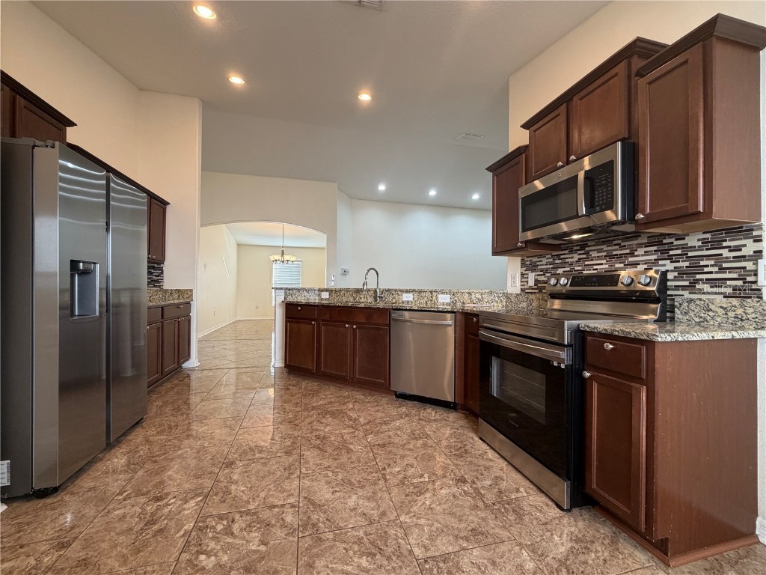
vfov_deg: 85.7
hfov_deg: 102.1
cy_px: 288
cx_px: 383
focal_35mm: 14
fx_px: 310
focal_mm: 2.22
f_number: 2.2
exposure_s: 1/60
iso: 200
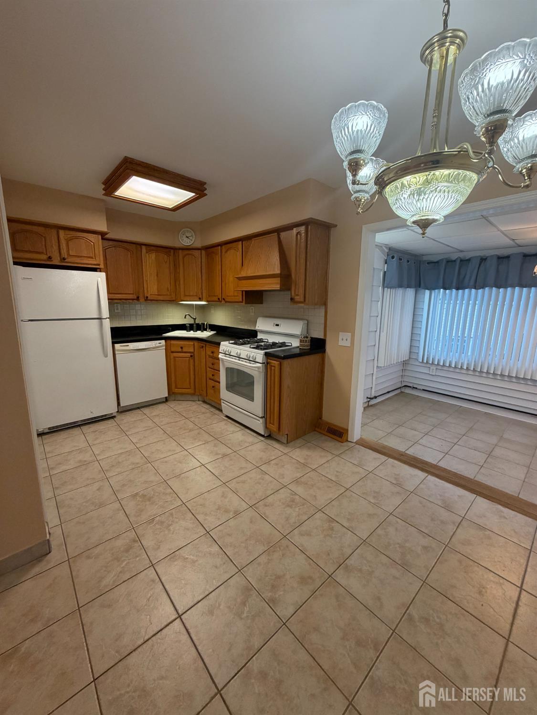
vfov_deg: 102.0
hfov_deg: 85.7
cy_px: 358
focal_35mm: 14
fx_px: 289
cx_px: 268
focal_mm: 2.22
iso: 250
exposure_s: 1/120
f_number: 2.2
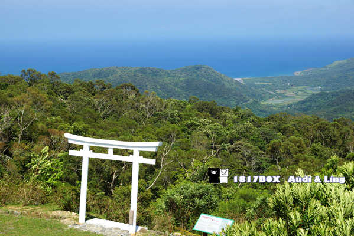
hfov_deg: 27.0
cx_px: 177
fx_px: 738
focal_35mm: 75
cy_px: 118
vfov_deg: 18.2
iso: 100
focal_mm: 50
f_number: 8
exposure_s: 1/350
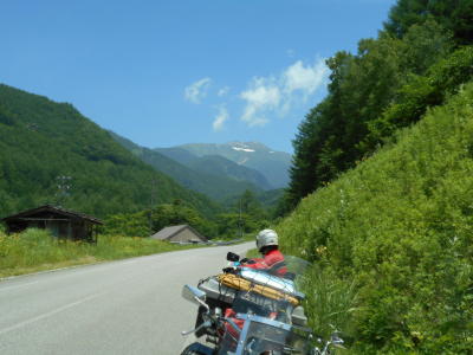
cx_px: 236
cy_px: 178
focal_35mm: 37
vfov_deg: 38.7
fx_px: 506
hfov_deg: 50.1
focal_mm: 6.7
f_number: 3.9
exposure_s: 1/640
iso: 80
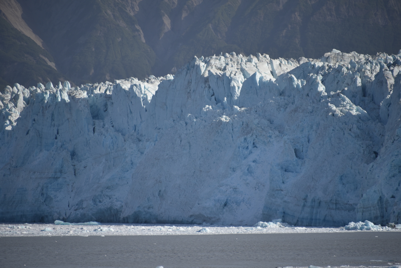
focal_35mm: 300
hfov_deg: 6.9
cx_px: 200
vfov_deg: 4.6
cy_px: 134
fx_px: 3342
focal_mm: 300
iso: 100
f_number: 6.3
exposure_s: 1/640
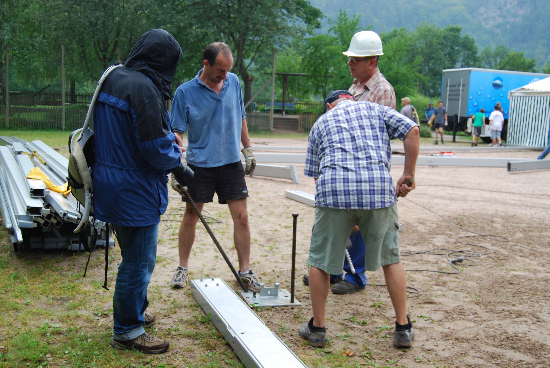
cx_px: 275
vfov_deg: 32.0
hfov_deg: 46.4
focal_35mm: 42
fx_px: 642
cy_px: 184
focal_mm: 28
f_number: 5.6
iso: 200
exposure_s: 1/125
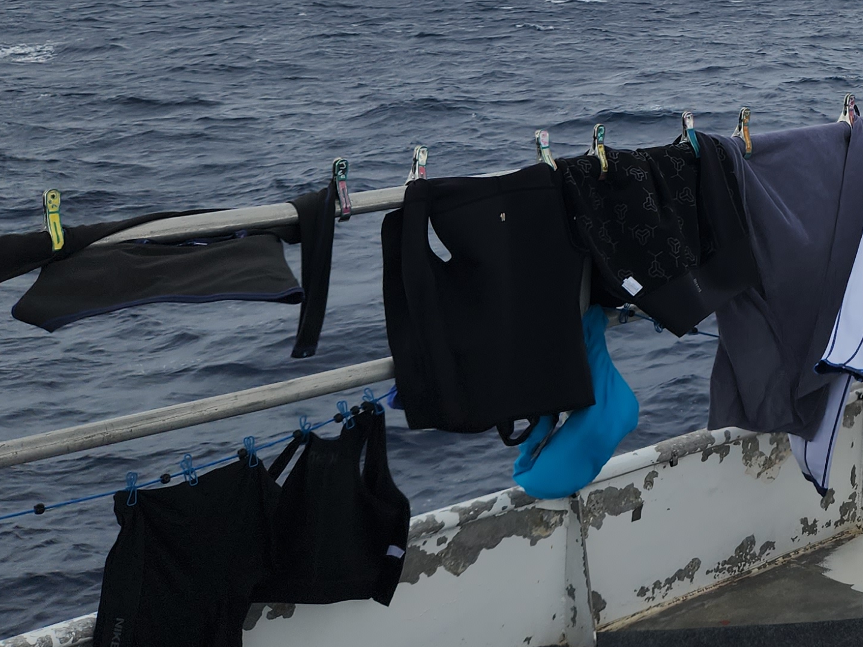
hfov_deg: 26.8
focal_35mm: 64
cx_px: 1035
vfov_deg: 21.3
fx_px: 1595
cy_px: -129
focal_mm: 5.4
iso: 20
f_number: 1.8
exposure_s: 1/934
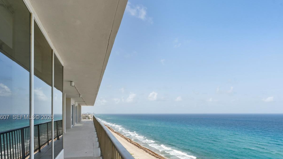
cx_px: 169
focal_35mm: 21
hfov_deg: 82.5
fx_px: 159
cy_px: 118
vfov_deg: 51.2
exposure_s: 1/500
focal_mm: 15.1
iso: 320
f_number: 10
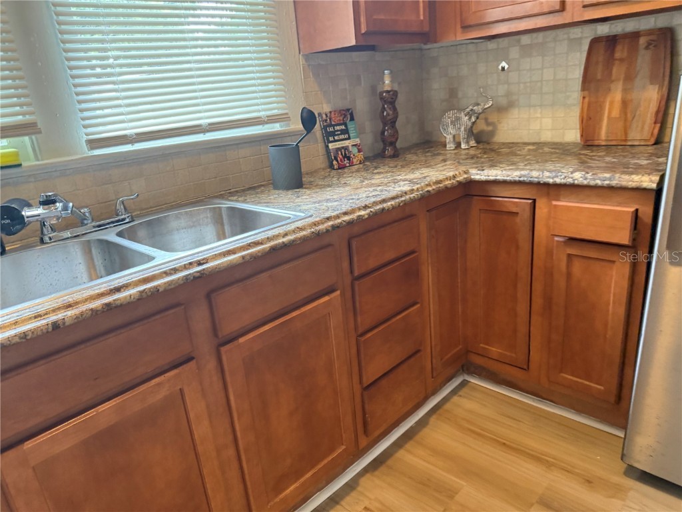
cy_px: 256
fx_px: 473
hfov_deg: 71.6
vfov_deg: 56.8
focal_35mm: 24
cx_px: 341
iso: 320
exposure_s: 1/60
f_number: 1.78
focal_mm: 6.76
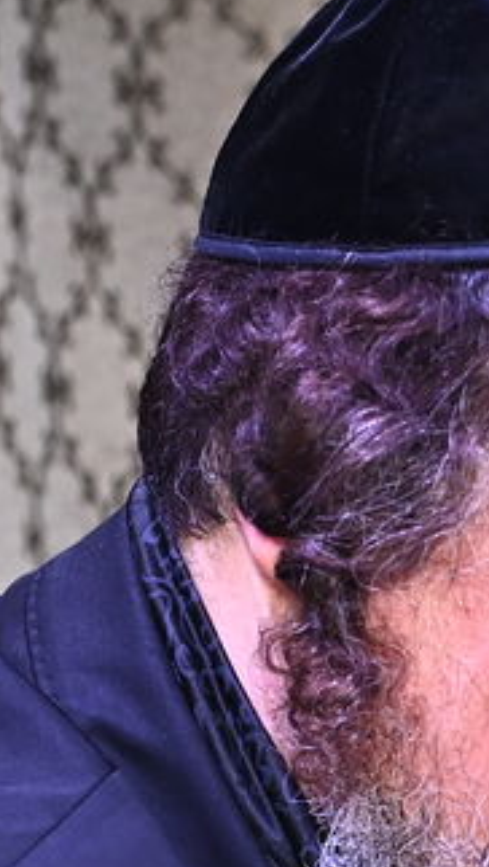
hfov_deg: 3.7
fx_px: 7321
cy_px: 1015
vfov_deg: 6.7
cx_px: 1317
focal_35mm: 318
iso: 1250
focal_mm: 70
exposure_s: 1/200
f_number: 6.3
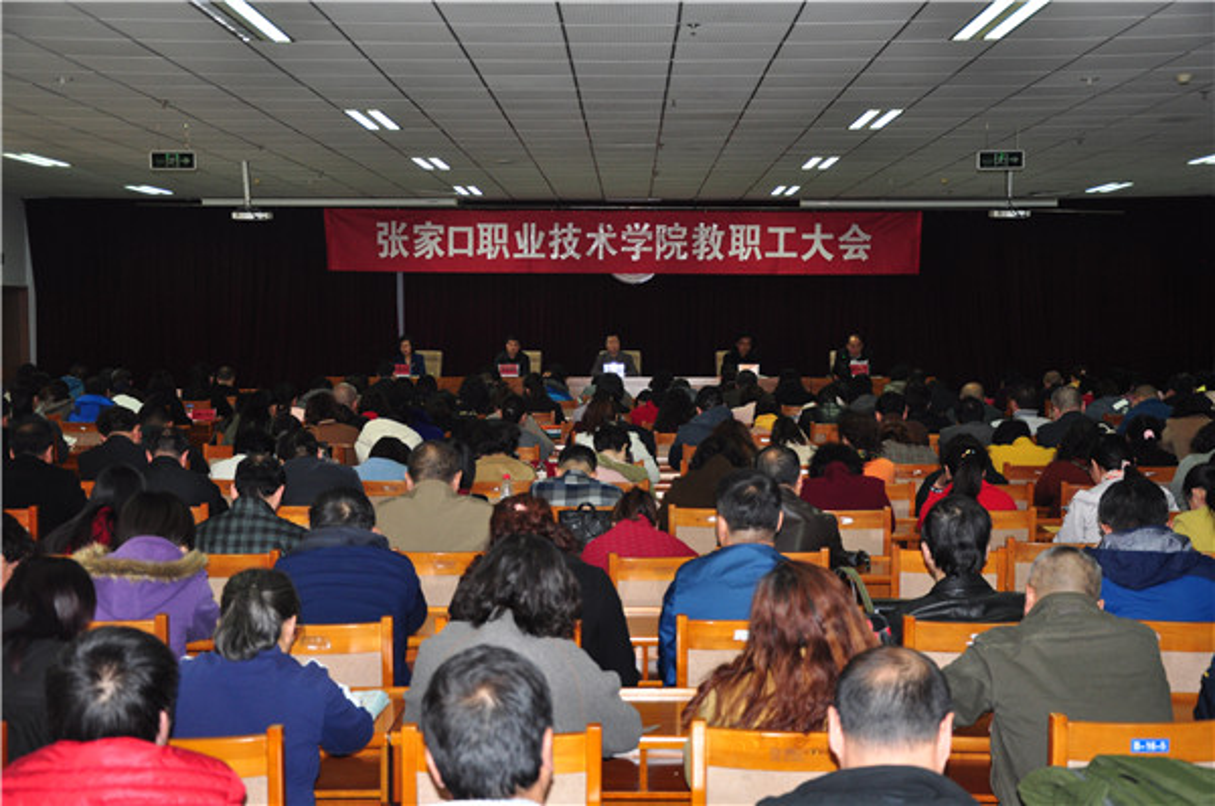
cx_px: 608
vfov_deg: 28.0
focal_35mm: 48
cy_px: 403
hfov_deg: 41.2
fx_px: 1617
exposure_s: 1/60
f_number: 4.2
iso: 500
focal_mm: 32
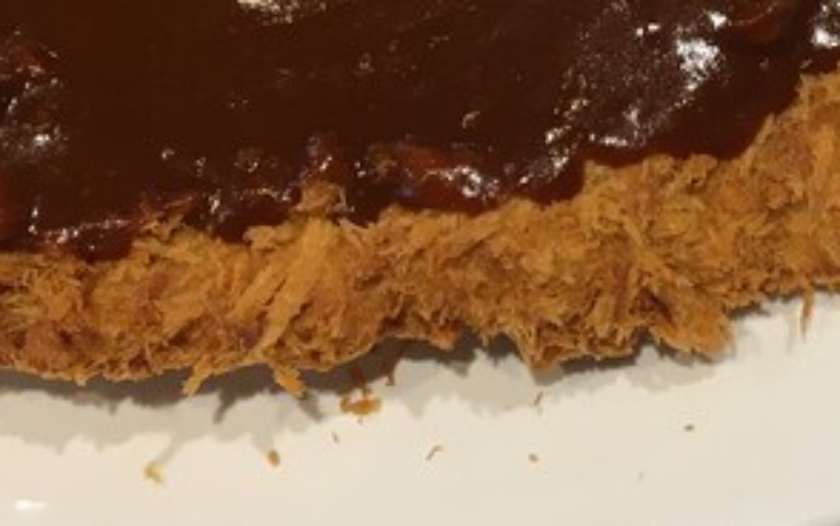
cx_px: 740
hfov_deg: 21.6
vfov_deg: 13.4
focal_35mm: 94
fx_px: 2153
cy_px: -182
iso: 64
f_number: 2.2
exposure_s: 1/30
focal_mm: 4.15
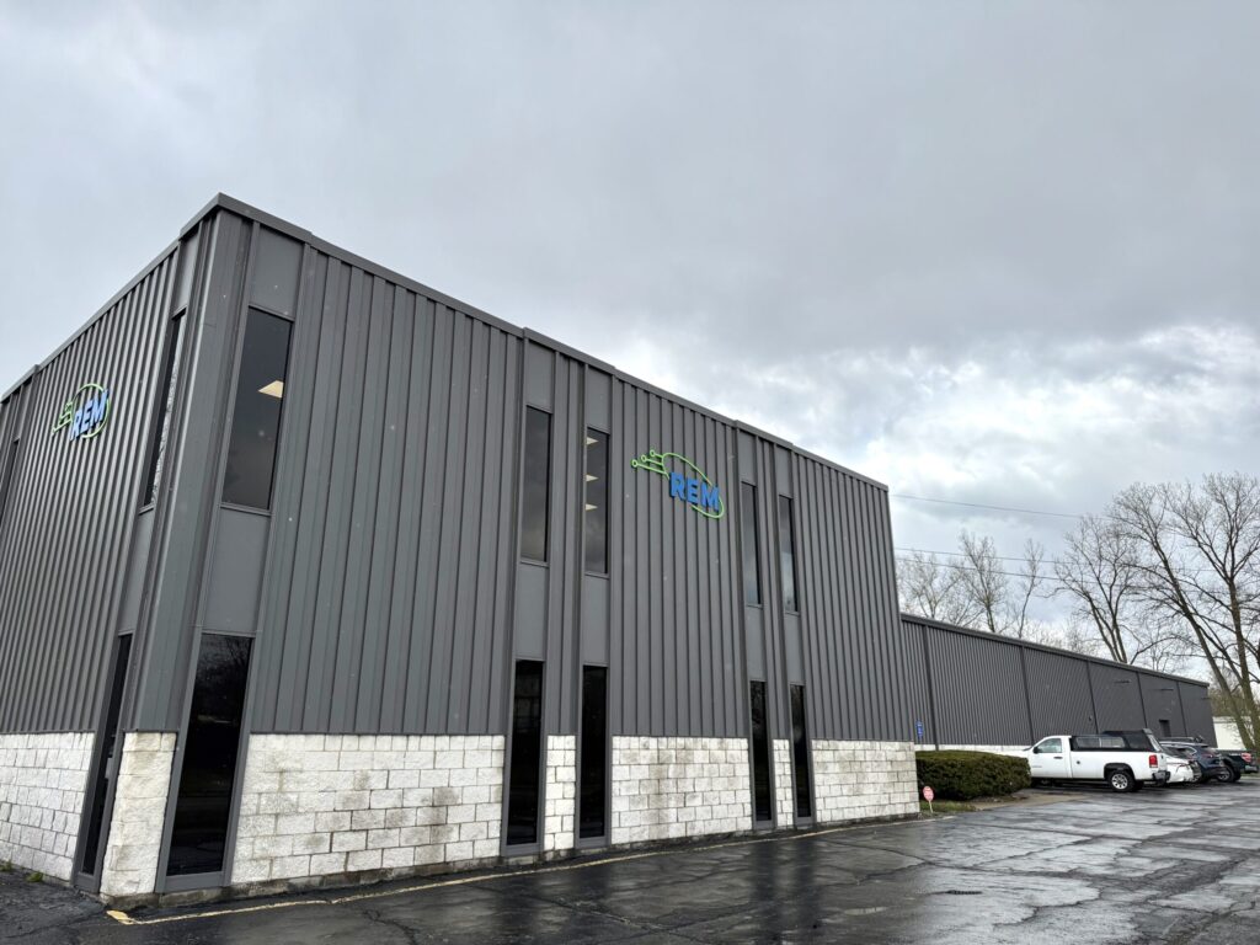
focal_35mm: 24
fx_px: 874
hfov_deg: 71.6
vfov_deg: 56.8
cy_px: 472
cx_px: 630
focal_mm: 6.76
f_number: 1.78
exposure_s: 1/2611
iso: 100
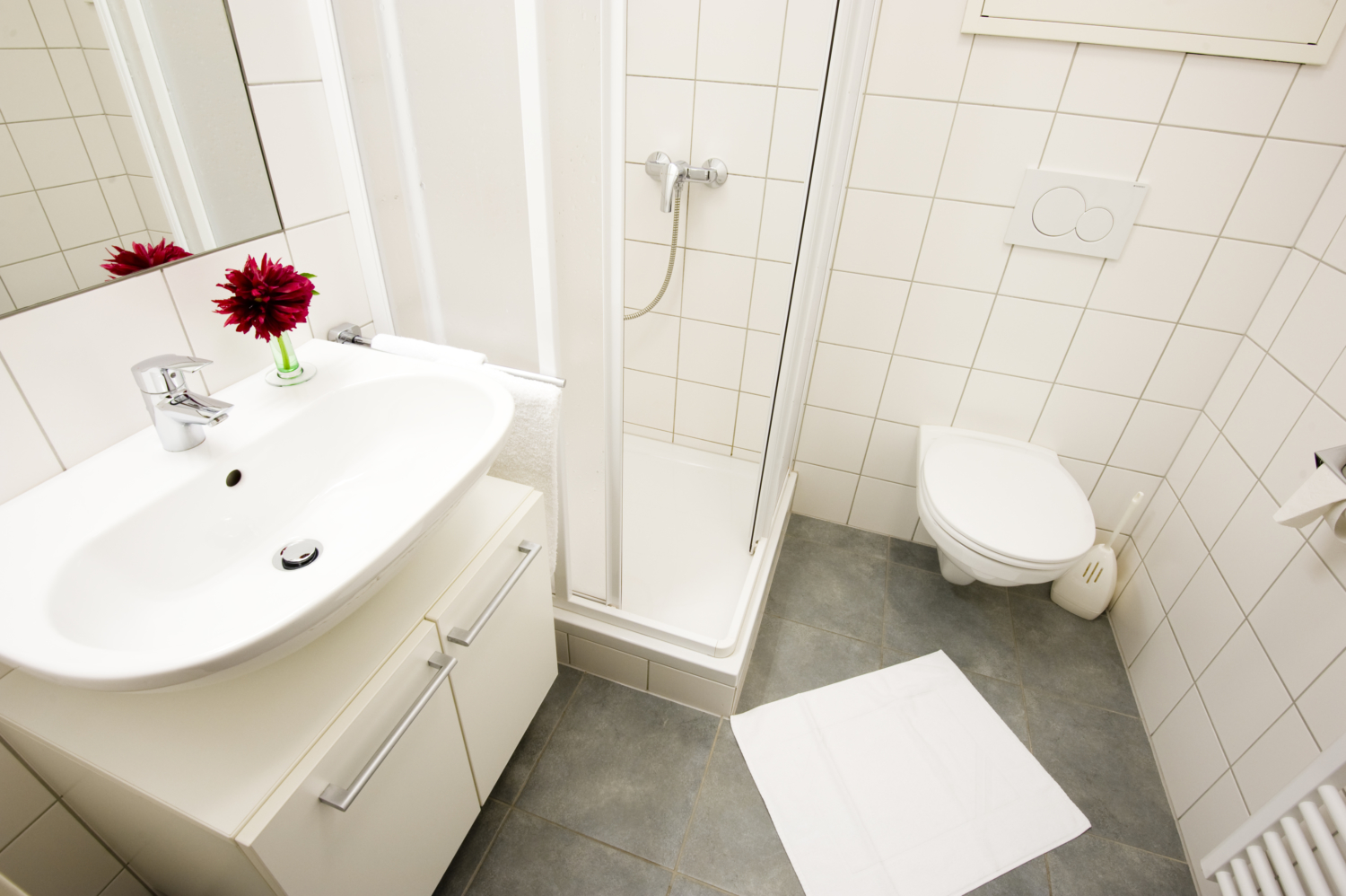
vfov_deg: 73.7
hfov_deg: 96.8
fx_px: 598
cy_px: 448
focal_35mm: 16
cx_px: 673
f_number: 11
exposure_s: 1/8
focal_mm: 16
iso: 800
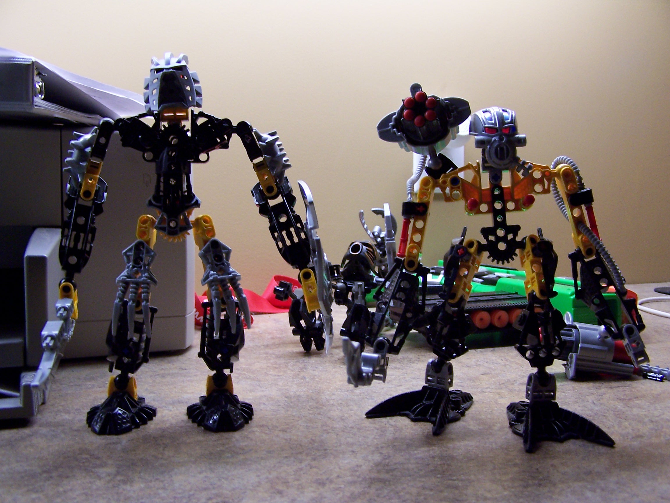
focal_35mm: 38
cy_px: 252
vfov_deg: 37.7
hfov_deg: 49.0
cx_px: 335
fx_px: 735
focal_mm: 6.3
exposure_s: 1/15
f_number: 2.8
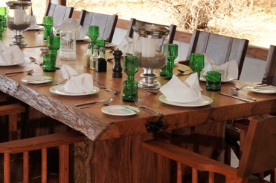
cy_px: -10
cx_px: 93
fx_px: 628
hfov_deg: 24.7
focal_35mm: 82
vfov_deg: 16.2
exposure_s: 1/30
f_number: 8
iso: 400
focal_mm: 38
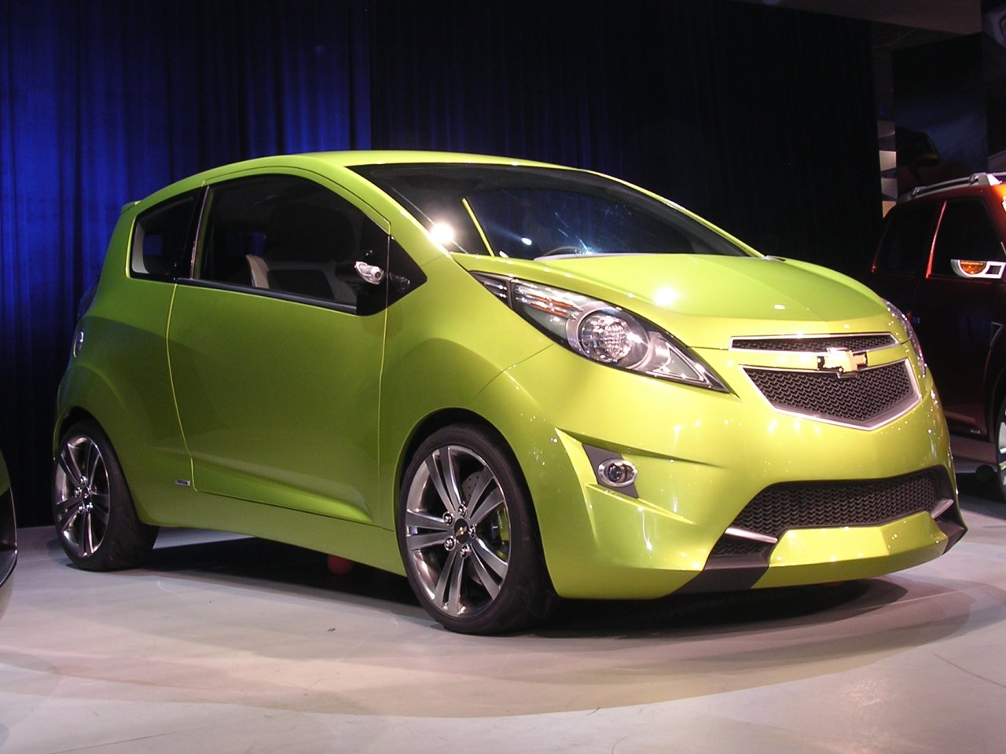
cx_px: 503
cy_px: 377
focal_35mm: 49
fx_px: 1424
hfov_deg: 38.9
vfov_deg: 29.7
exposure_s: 1/30
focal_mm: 7.5
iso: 100
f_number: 3.1
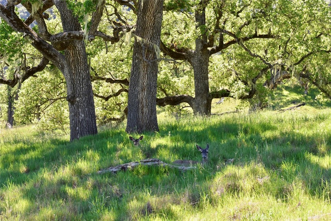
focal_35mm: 82
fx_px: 759
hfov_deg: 24.6
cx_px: 166
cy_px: 110
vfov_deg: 16.6
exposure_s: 1/160
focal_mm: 55
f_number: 9
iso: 400
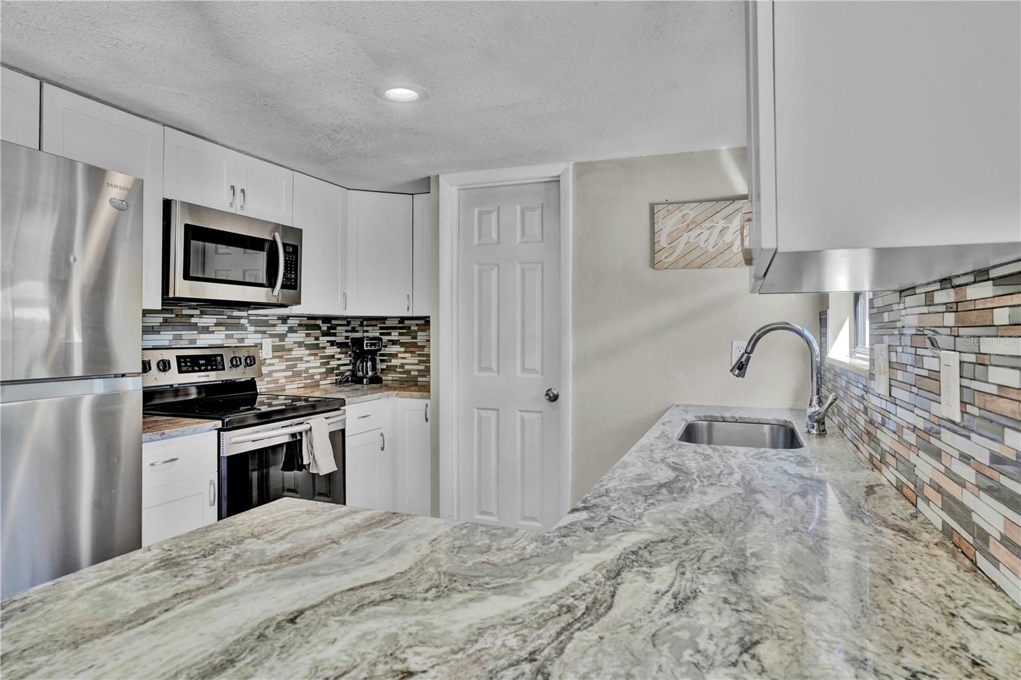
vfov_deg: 61.9
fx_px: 567
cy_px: 340
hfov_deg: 84.0
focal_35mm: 20
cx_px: 510
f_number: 8
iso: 800
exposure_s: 1/60
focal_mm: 20
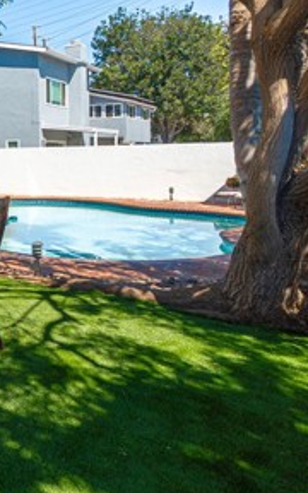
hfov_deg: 28.6
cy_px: 135
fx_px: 457
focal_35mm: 34
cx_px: -116
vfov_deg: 54.6
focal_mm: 10
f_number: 7.1
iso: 100
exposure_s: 1/250
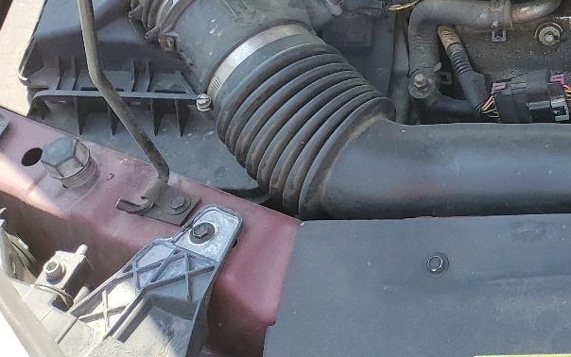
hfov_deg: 24.8
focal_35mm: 73
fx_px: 1136
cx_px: 728
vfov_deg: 16.4
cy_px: -168
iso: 50
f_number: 1.5
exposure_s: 1/714
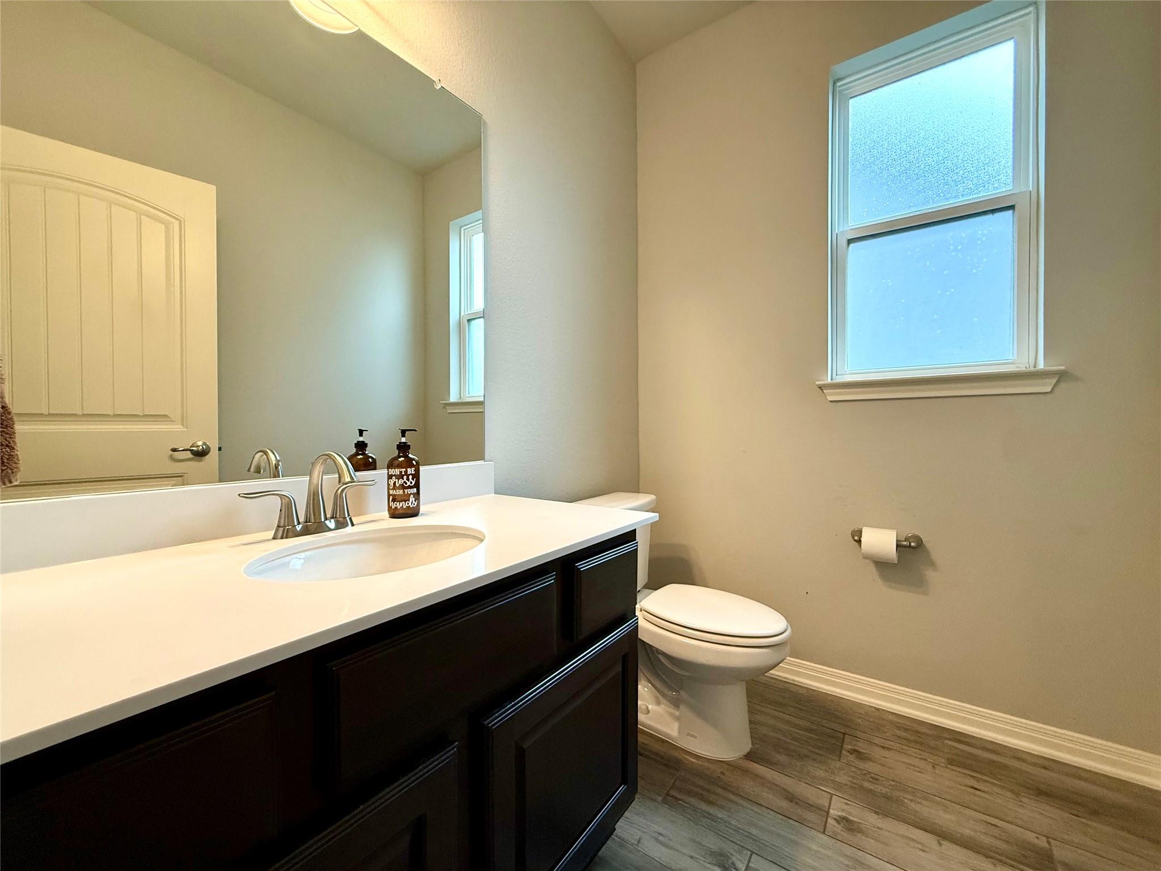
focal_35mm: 14
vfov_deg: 85.7
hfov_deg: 102.1
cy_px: 436
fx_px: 470
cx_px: 580
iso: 250
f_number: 2.2
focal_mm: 2.22
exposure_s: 1/120
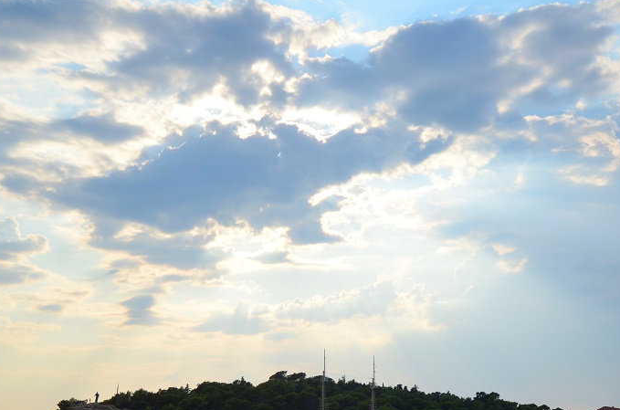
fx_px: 910
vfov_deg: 25.1
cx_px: 357
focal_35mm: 53
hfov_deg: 37.5
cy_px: 299
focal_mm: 24
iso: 560
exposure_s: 1/8000
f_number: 4
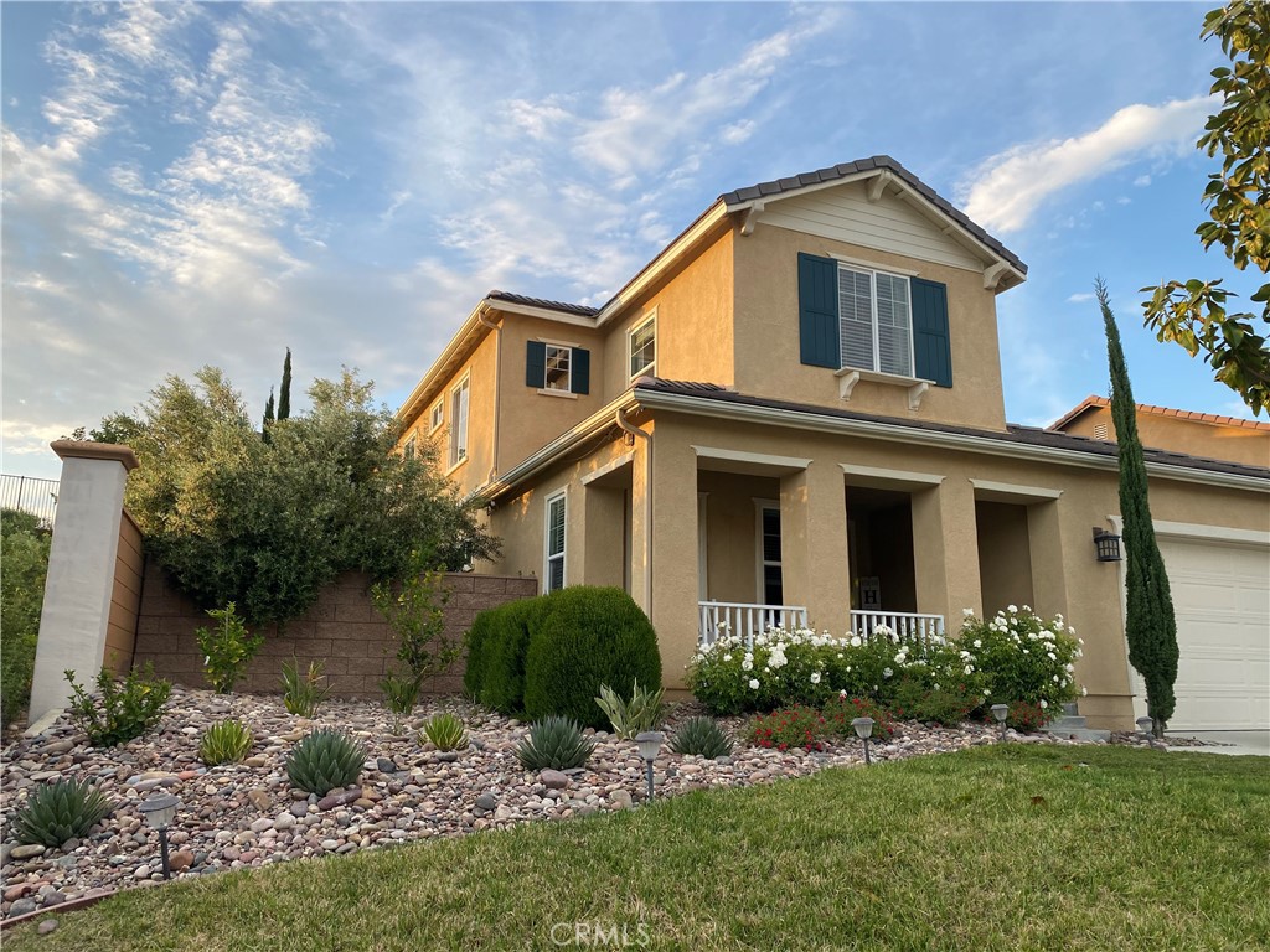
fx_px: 954
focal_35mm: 26
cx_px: 635
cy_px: 476
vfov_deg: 53.1
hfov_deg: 67.3
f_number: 1.8
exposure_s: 1/576
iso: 32
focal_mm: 4.25
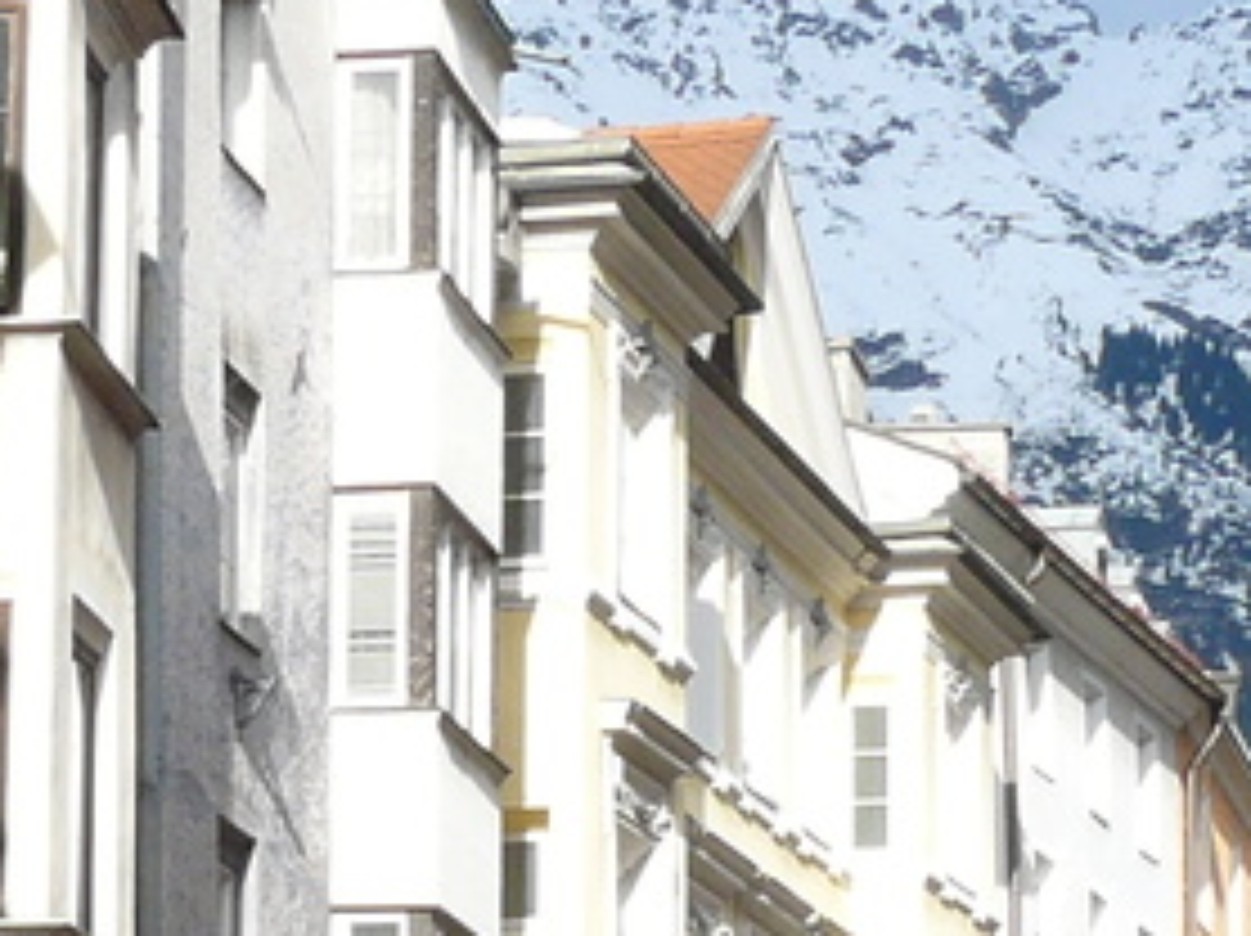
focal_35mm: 166
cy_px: 1089
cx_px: 738
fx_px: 5994
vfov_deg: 8.8
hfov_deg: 11.9
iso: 100
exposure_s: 1/250
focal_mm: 6
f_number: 5
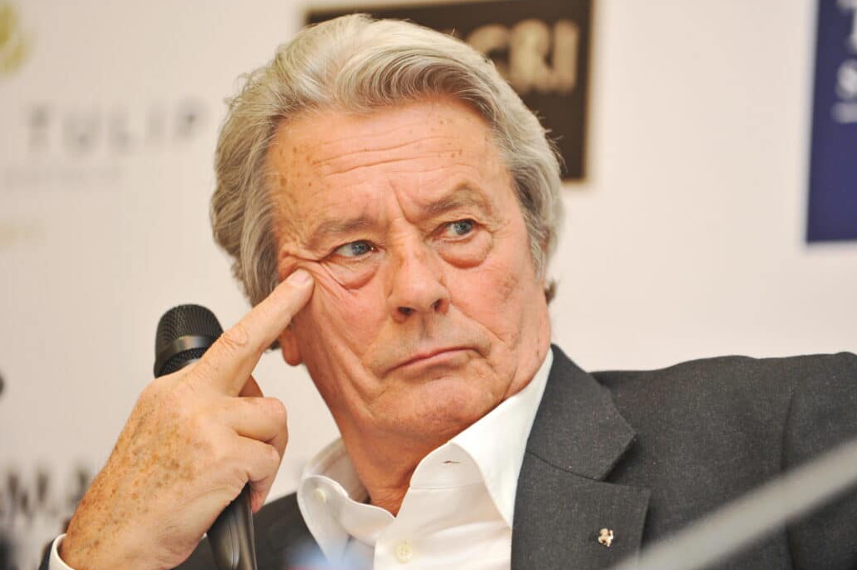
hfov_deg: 9.9
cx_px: 444
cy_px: 289
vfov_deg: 6.6
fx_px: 4950
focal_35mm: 208
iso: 1600
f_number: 4
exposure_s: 1/125
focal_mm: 200
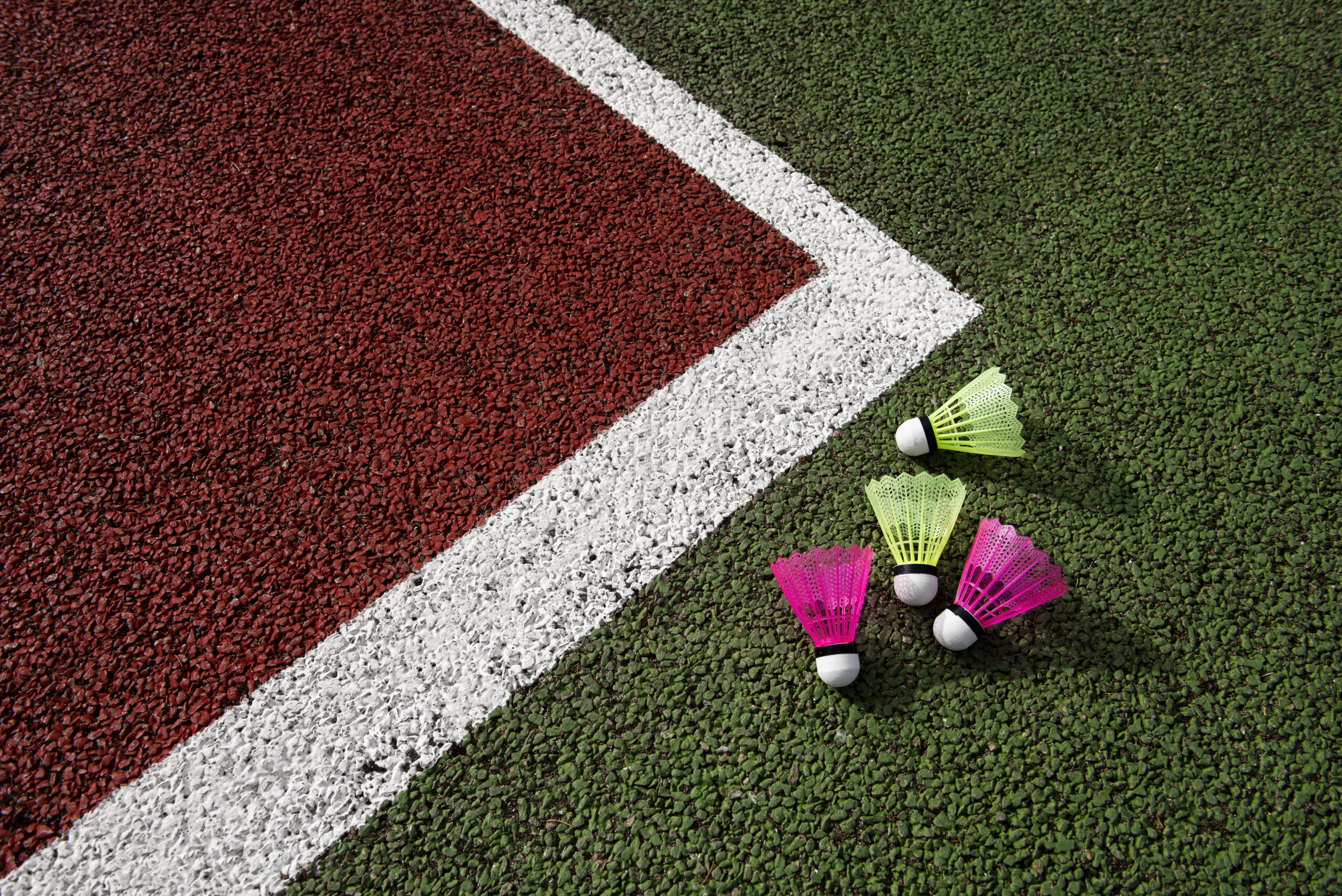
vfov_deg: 42.4
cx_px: 671
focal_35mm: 31
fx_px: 1156
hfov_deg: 60.3
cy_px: 448
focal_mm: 31
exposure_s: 1/500
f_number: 8
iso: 200
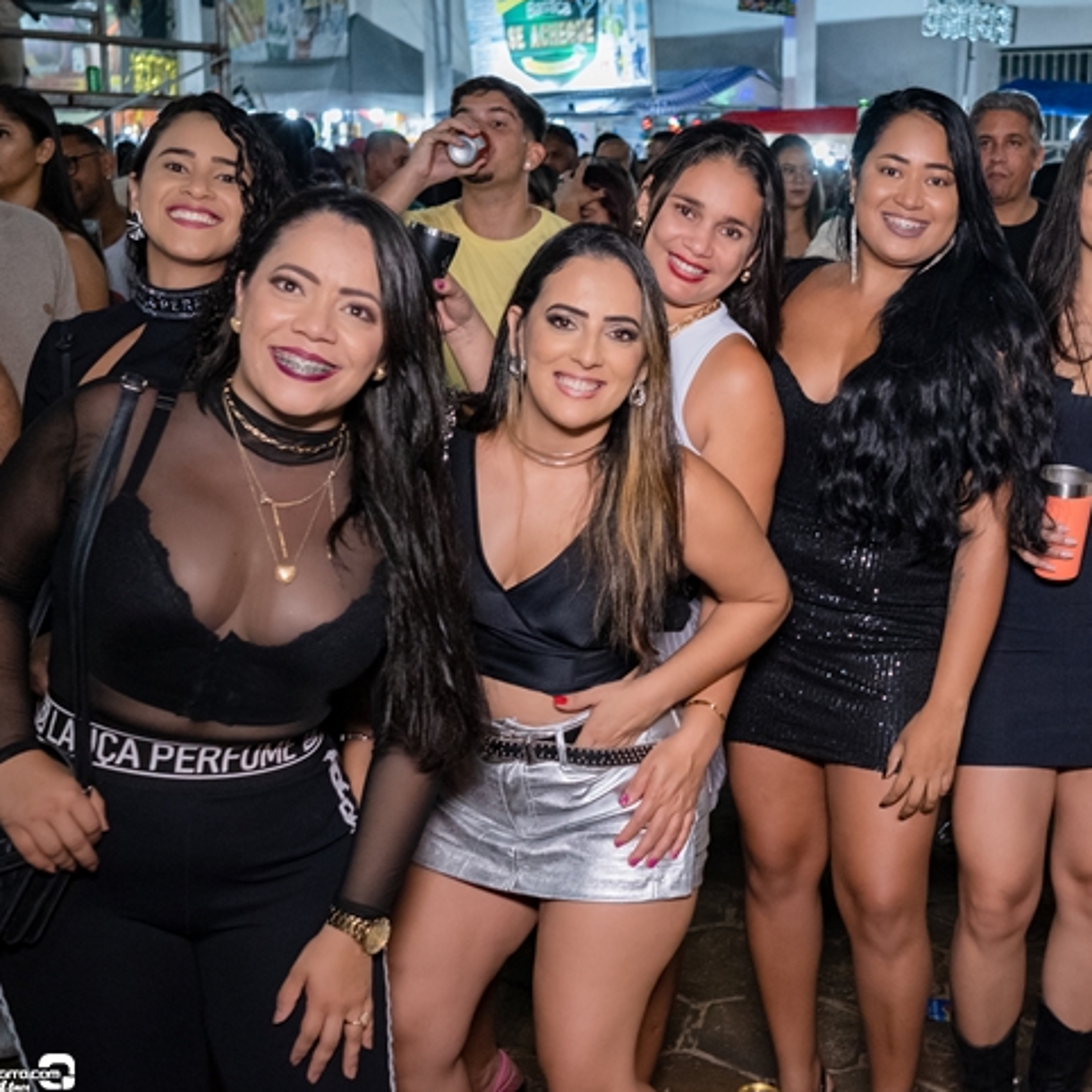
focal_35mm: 47
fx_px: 1677
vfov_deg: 36.1
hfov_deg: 35.5
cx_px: 769
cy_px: 548
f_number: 3.2
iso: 2500
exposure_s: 1/160
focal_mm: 24
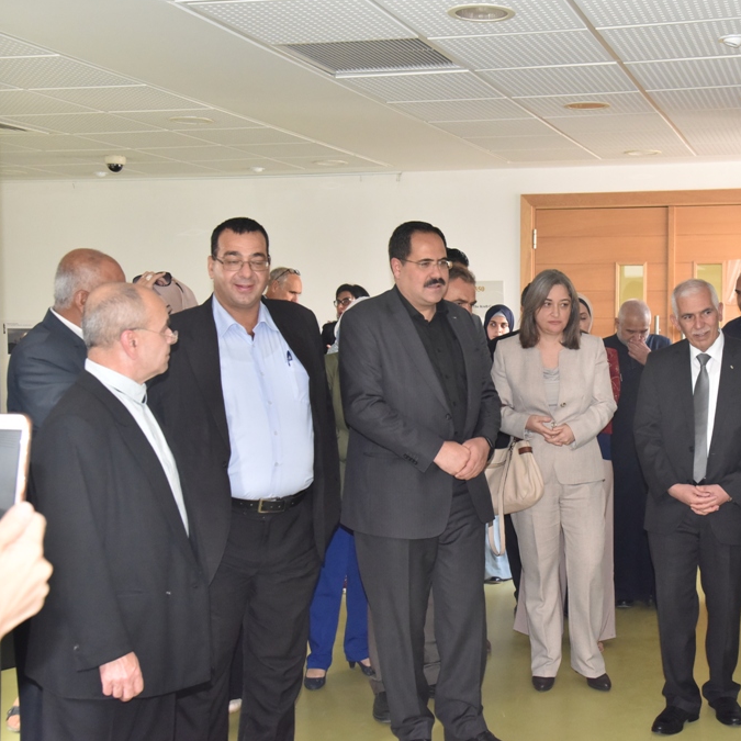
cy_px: 372
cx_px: 485
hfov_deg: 34.4
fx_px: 1187
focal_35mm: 49
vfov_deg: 34.7
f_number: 7.1
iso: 3200
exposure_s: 1/160
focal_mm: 38
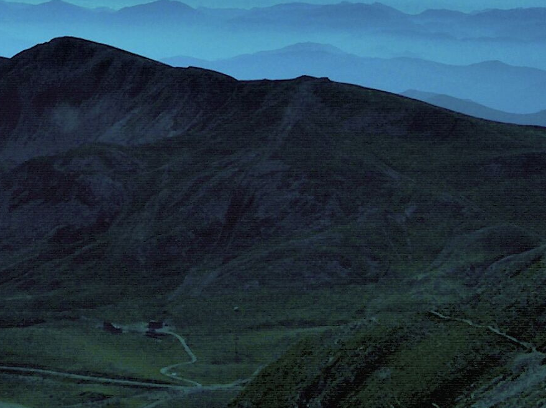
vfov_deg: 14.4
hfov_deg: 19.3
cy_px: -1
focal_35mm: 101
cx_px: 142
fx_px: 1592
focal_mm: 7.6
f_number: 11.3
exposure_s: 1/293
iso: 100
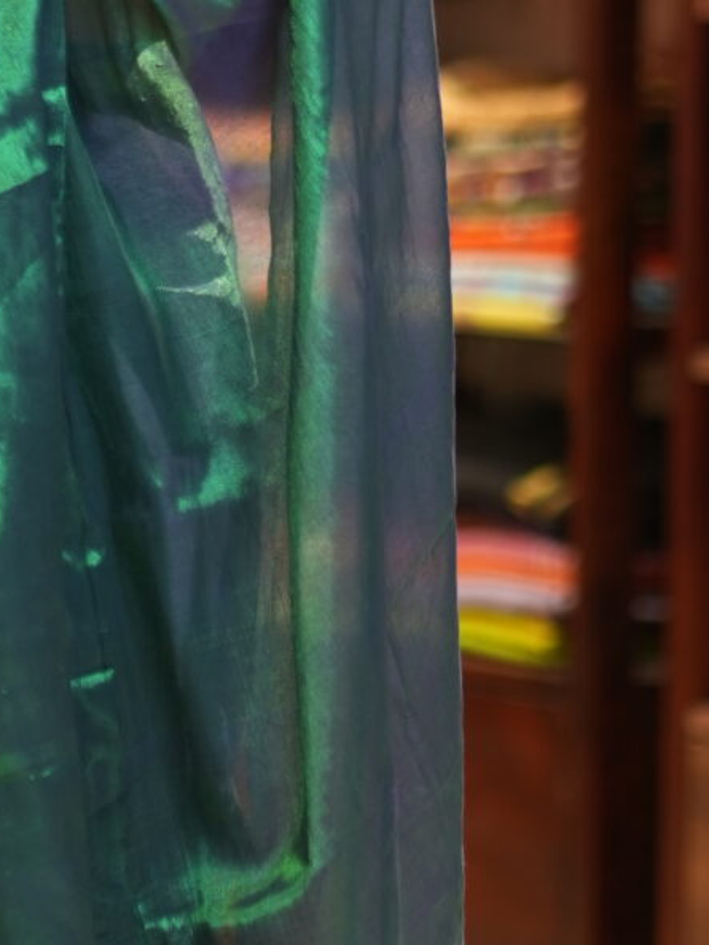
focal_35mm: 353
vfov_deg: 5.6
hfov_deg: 4.2
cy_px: 217
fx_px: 9637
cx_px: -15
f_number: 2
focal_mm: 85
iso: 320
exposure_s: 1/160
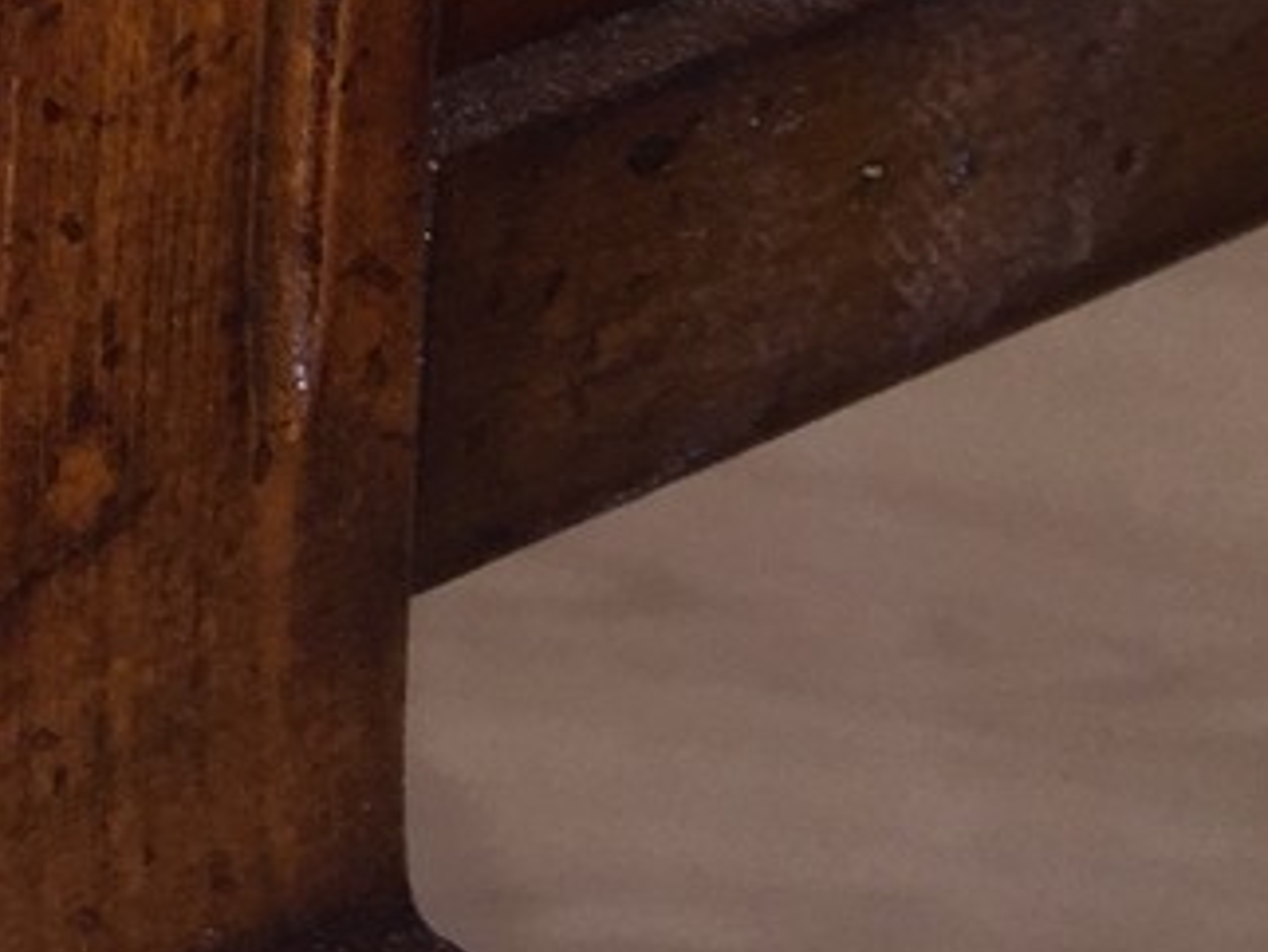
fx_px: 4949
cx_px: -1150
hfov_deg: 13.0
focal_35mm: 135
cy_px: -926
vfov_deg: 10.2
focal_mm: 4.15
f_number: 2.2
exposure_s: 1/33
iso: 40
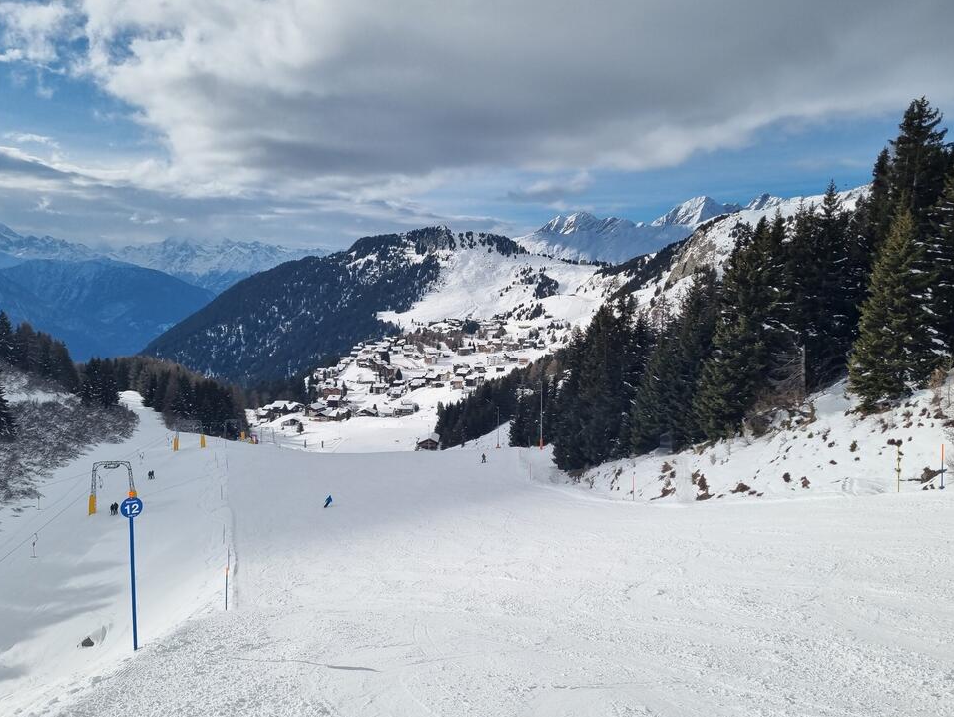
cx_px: 455
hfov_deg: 63.4
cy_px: 383
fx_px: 772
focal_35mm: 28
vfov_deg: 49.7
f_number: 1.8
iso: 50
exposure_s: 1/8224
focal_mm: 5.4
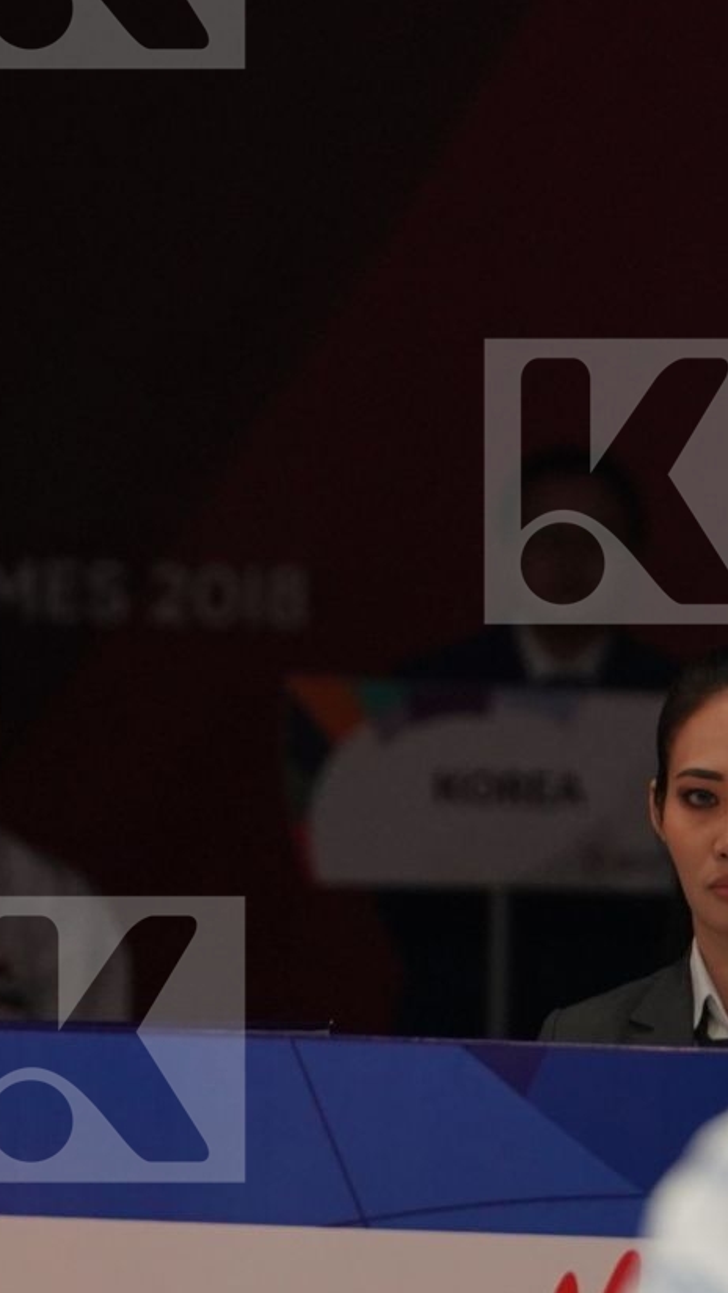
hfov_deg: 1.3
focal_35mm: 961
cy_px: 482
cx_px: 1163
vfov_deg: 2.2
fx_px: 32952
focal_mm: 280
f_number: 4
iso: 1000
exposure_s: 1/500
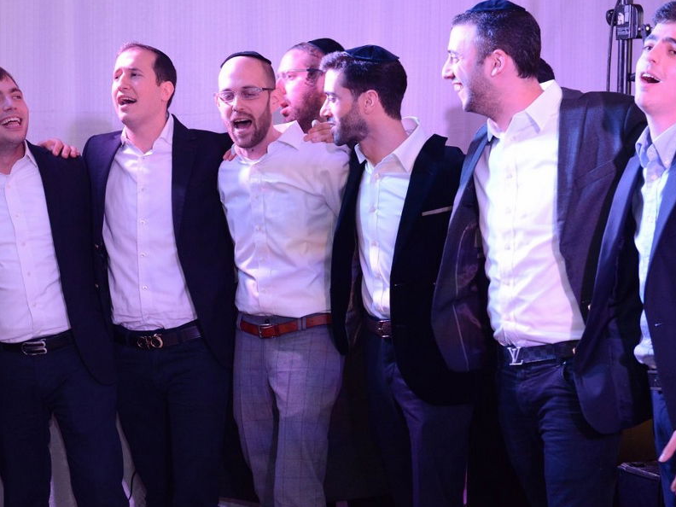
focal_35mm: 87
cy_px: 268
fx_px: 1699
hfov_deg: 22.5
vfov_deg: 17.0
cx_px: 272
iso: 4000
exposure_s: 1/100
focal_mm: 70
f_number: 6.3
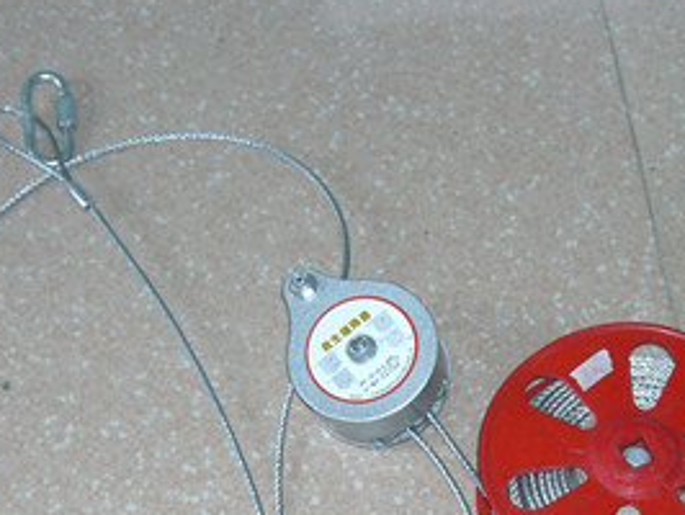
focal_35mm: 97
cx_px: 466
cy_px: 623
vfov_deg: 14.7
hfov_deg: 20.1
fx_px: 1921
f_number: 2.7
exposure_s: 1/60
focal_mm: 6.2
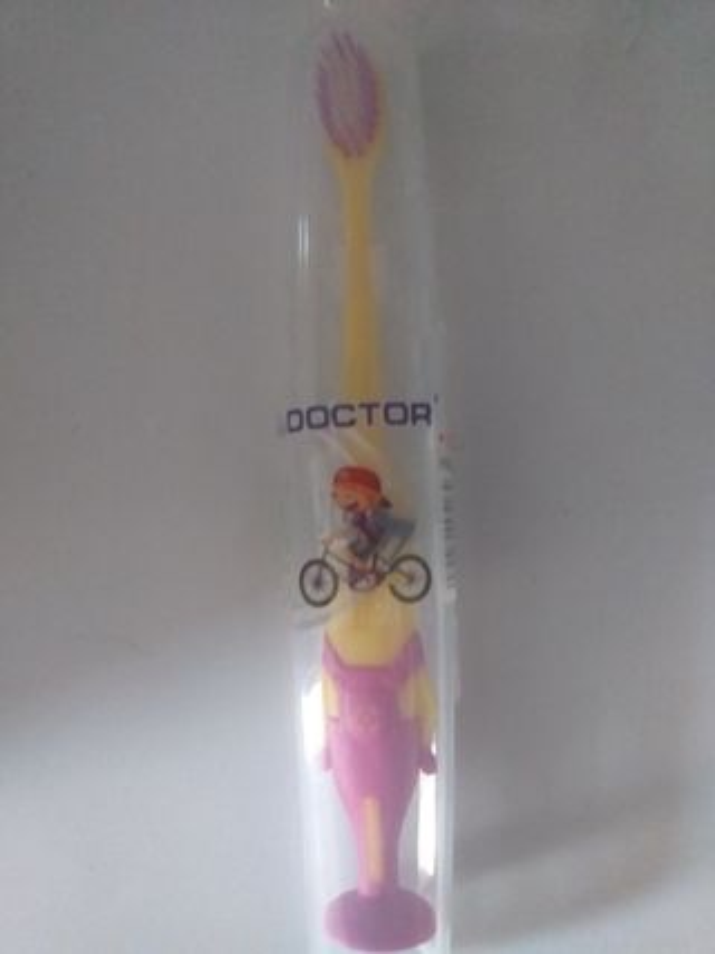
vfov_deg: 65.3
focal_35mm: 27
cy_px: 477
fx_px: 744
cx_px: 358
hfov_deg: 51.3
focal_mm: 3.6
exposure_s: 1/25
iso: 400
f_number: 1.9
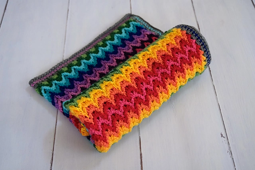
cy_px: 85
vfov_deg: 32.6
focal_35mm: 41
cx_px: 128
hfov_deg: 47.4
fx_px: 290
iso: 2500
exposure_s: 1/100
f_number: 4
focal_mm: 27.5
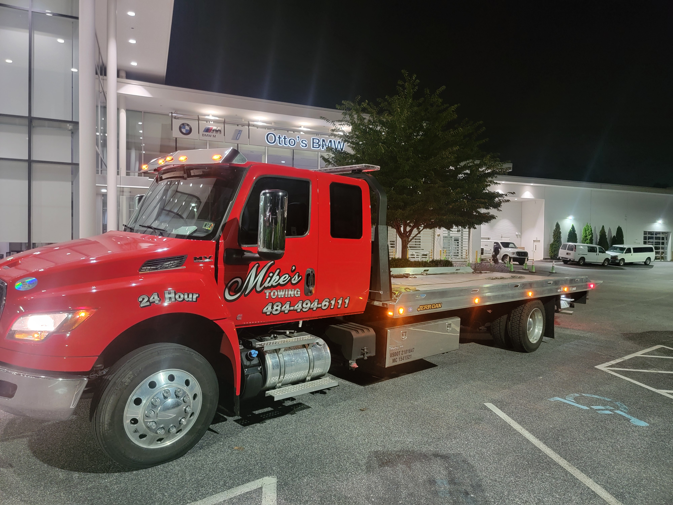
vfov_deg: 56.8
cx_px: 336
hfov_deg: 71.6
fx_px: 467
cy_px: 252
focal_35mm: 24
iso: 500
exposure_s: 1/30
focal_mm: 6.7
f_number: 1.8
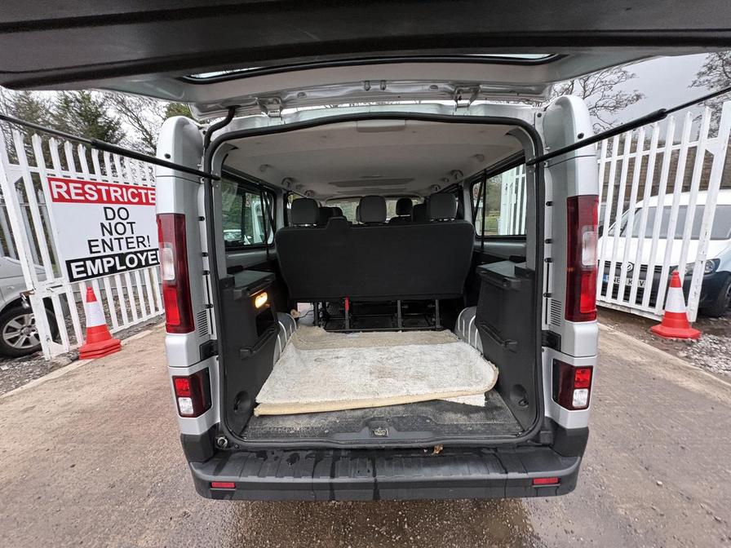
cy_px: 274
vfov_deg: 85.7
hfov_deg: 102.1
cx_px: 366
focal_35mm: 14
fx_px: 296
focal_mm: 2.22
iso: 640
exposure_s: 1/60
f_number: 2.2
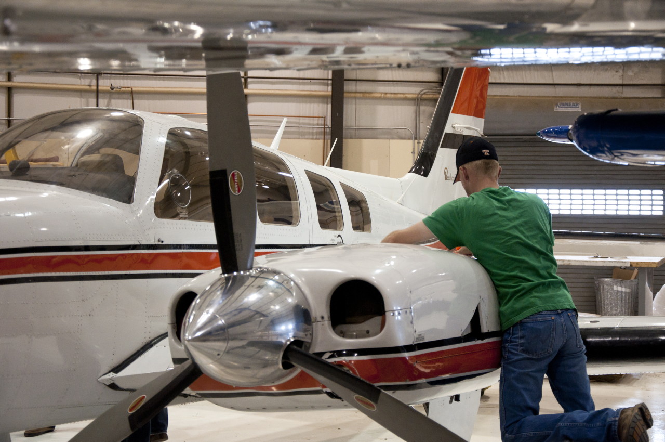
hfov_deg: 27.0
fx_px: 1384
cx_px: 332
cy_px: 221
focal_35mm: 75
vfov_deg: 18.1
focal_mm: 50
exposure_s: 1/60
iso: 800
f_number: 5
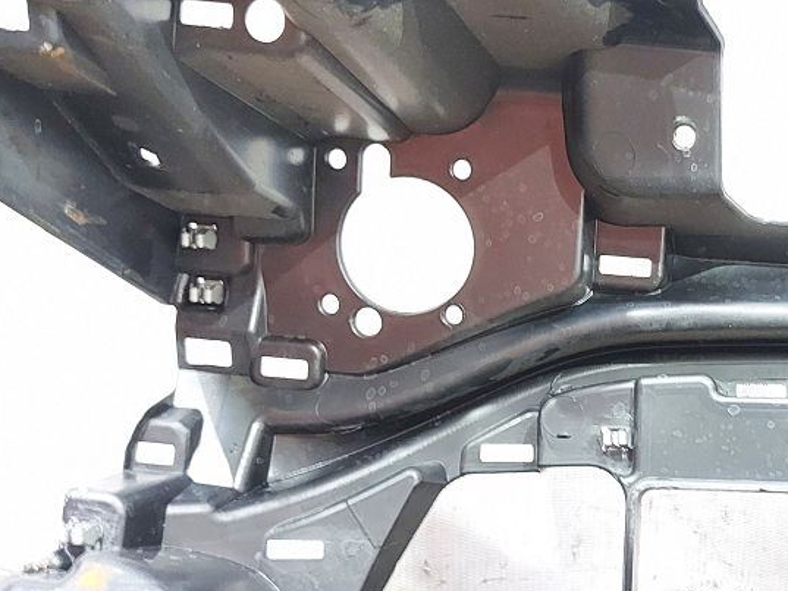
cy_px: 339
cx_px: 777
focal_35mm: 62
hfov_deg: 29.3
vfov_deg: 23.6
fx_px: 1412
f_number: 1.8
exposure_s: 1/20
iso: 640
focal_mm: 5.23
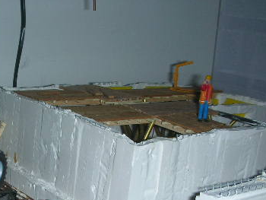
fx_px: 492
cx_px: 38
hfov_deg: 29.3
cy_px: 175
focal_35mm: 64
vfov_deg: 22.5
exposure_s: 1/60.1
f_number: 3
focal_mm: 5.8
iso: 50
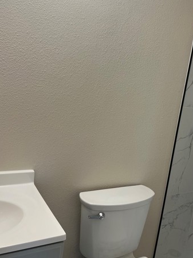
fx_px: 275
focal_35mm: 37
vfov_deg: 50.1
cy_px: 115
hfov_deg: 38.2
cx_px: 128
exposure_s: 1/120
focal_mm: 5.7
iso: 64
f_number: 1.5
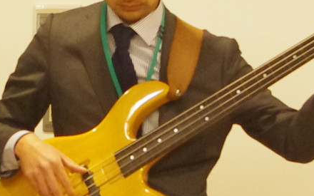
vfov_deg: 4.5
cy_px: 71
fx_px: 2499
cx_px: 17
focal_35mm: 292
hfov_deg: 7.2
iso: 2000
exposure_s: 1/30
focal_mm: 32.5
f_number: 4
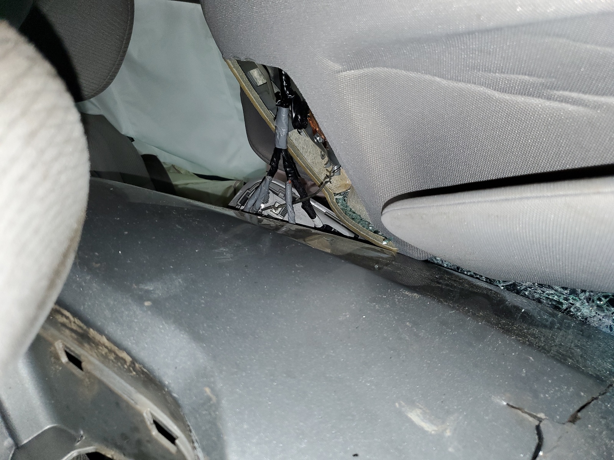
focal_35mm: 26
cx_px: 307
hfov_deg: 67.3
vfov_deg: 53.1
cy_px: 230
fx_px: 461
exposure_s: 1/120
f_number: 1.5
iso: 73
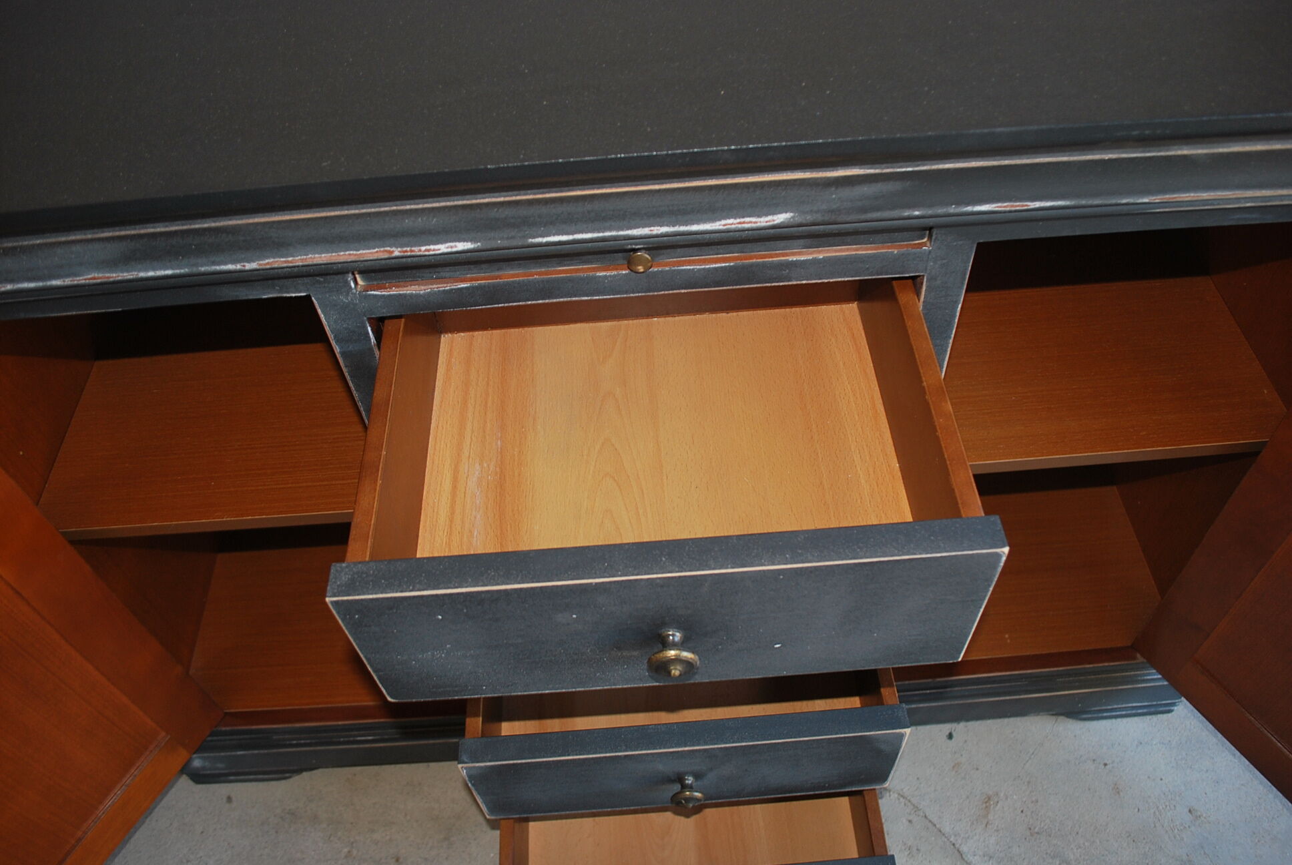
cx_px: 646
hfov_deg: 67.3
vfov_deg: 48.0
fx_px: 970
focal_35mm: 27
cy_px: 432
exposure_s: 1/60
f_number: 3.5
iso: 200
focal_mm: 18
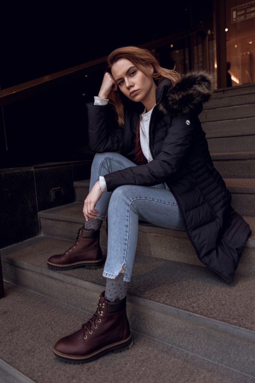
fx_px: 255
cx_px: 128
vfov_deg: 73.8
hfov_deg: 53.1
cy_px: 192
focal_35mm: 24
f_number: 2.8
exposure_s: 1/320
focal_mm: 24
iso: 200
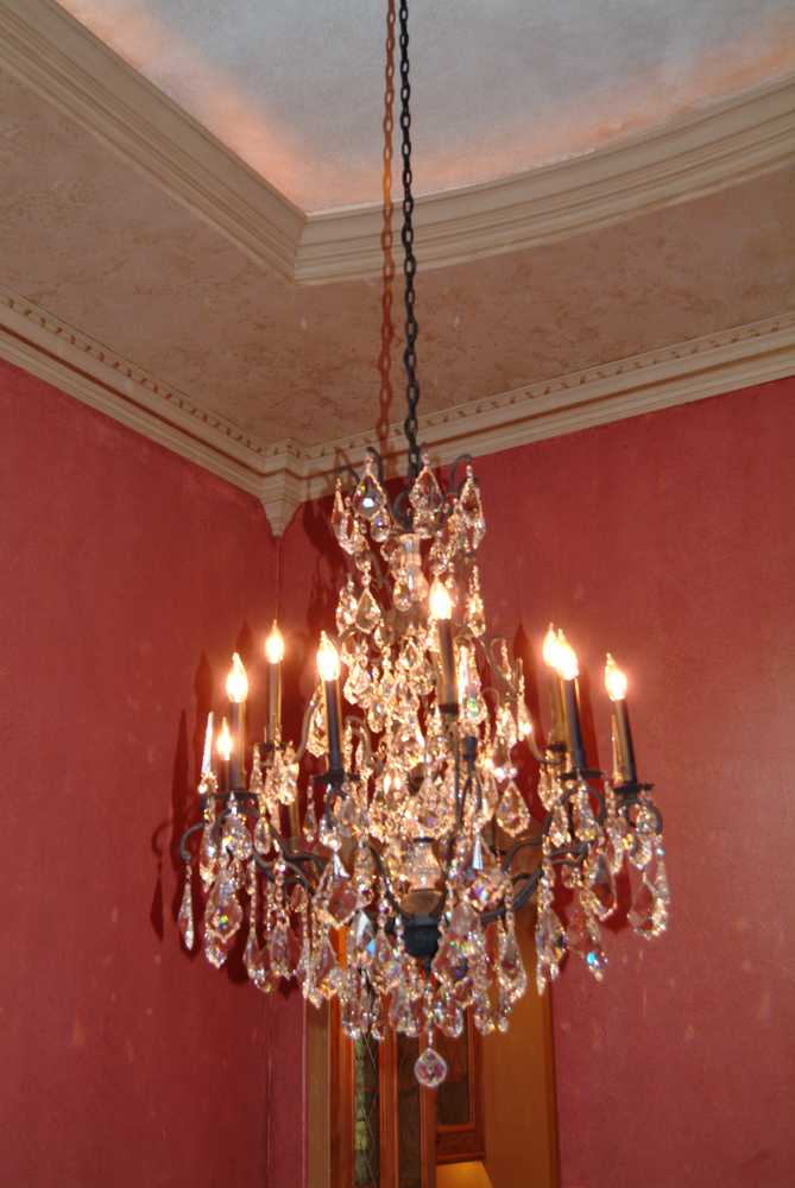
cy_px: 594
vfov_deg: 49.5
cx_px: 398
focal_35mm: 39
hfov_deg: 34.3
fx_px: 1289
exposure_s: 1/20
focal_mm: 26
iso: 200
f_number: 4.8
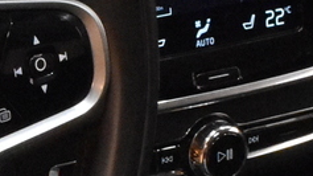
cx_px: -30
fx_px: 1958
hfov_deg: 9.1
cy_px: 295
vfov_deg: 5.1
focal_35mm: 236
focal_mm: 22
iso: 3200
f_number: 13
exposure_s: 1/30
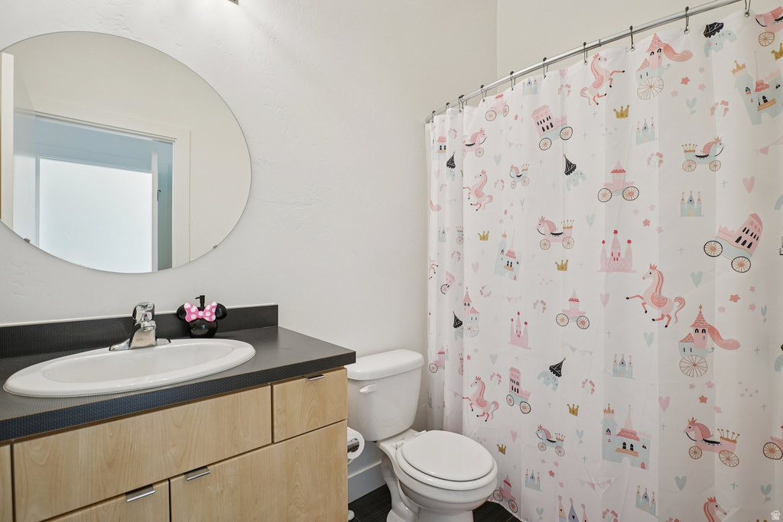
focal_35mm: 16
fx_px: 348
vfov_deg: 73.8
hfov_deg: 96.7
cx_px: 392
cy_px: 261
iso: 400
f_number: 8
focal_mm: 16
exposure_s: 1/25
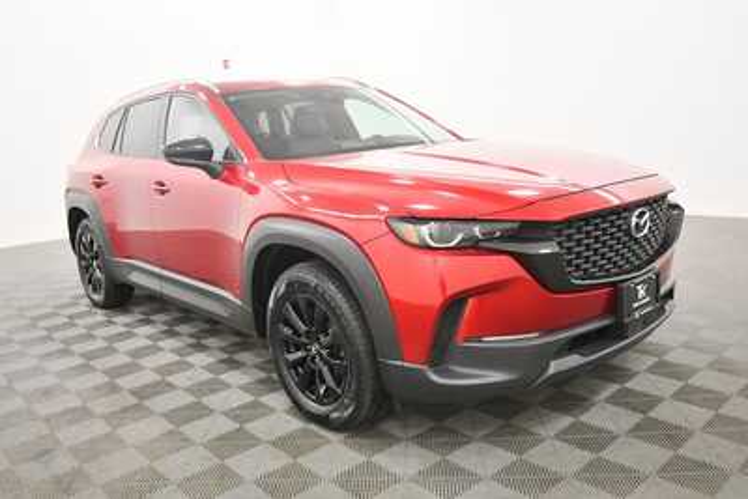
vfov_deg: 43.6
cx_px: 374
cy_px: 250
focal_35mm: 30
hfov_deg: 61.9
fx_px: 624
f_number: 5.6
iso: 2000
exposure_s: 1/125
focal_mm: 20
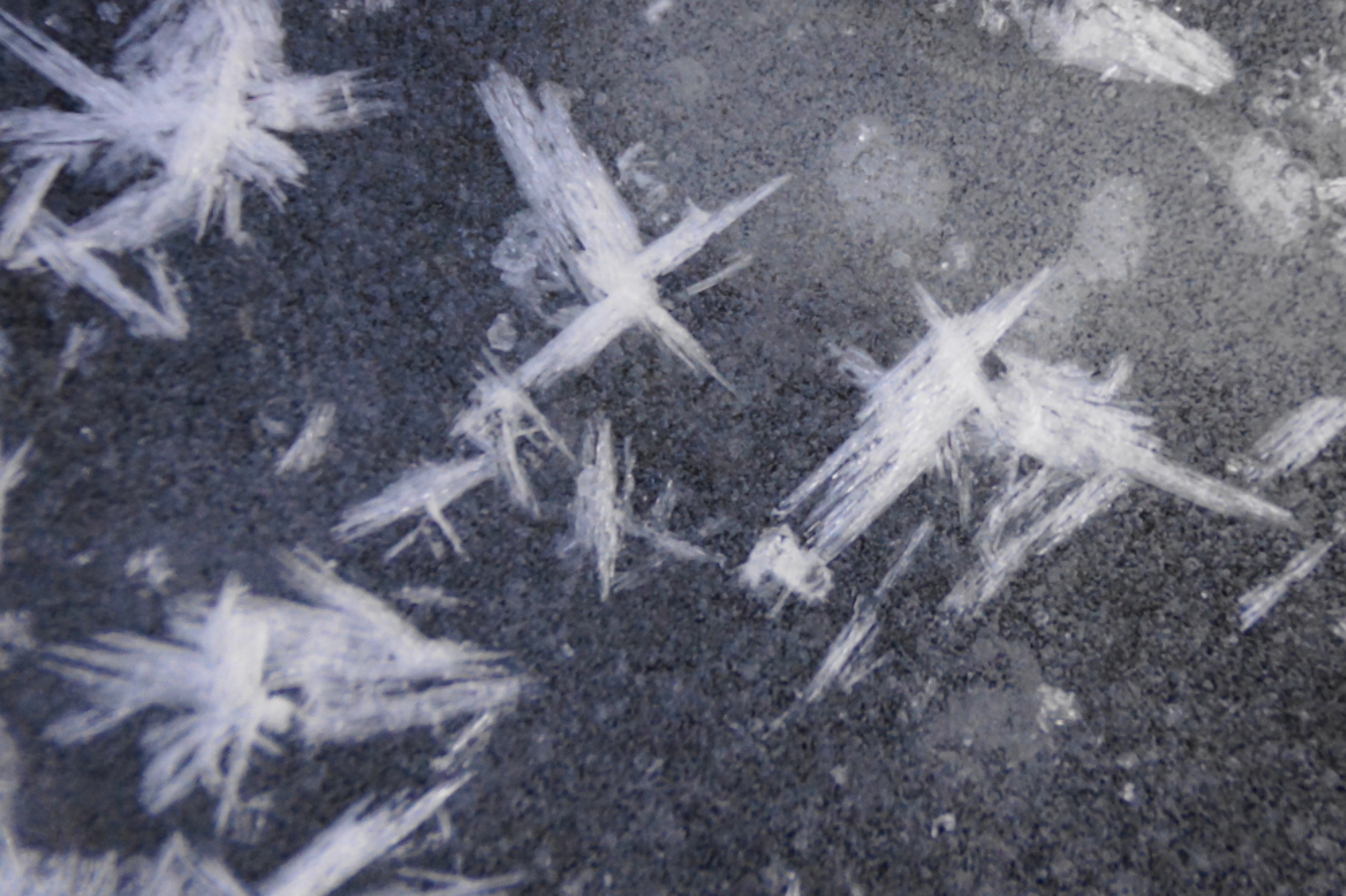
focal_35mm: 375
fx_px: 14015
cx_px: 673
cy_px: 448
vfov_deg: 3.7
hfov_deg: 5.5
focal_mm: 250
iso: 400
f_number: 6.3
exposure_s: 1/400
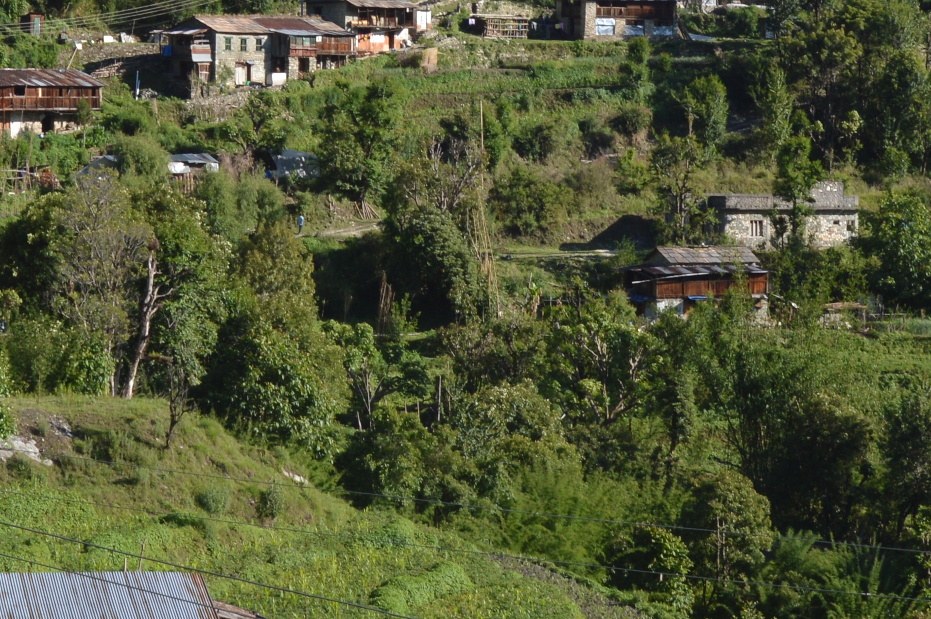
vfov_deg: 10.0
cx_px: 449
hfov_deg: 15.0
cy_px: 32
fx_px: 3529
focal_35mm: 137
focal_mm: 29
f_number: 11
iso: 100
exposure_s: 1/100
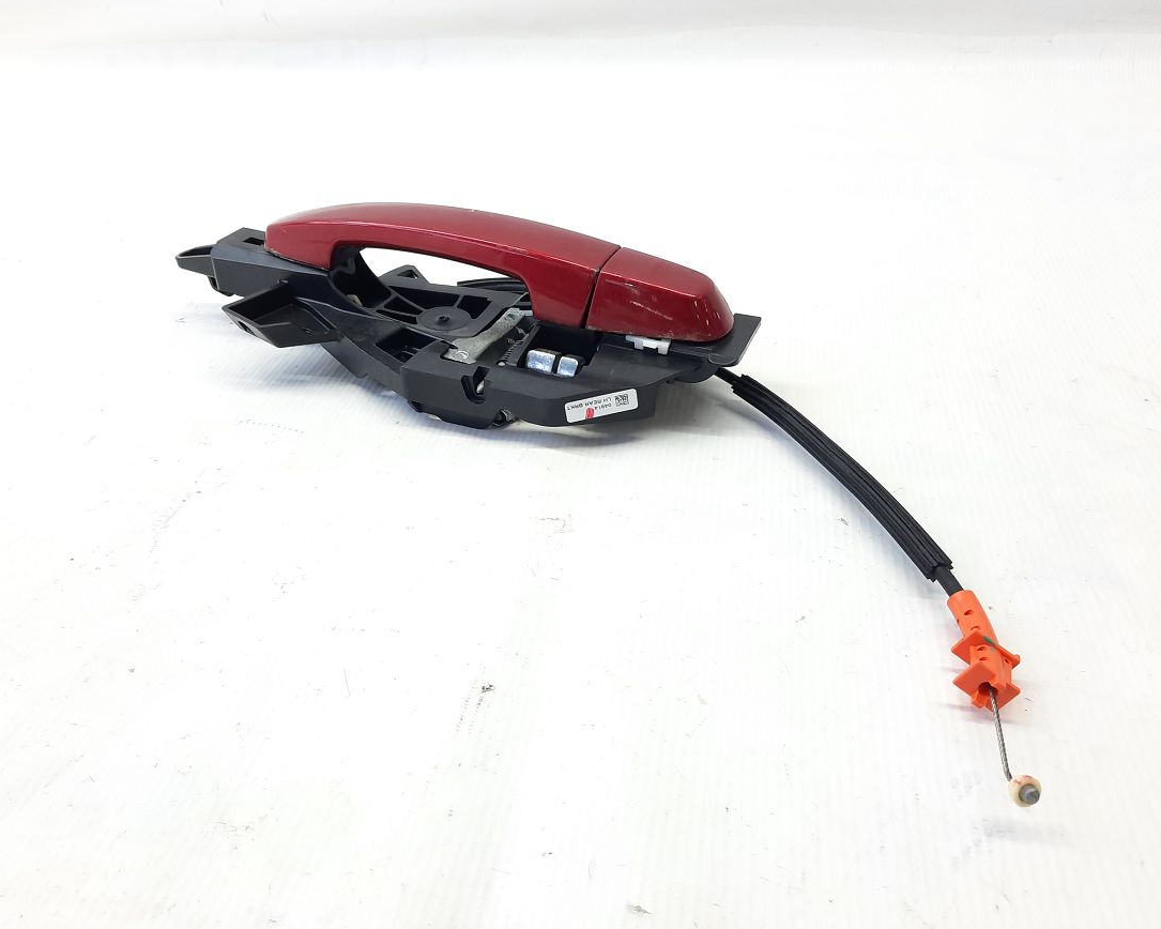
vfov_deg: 53.2
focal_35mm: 27
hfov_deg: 64.0
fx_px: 928
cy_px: 451
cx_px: 529
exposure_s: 1/50
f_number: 2
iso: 100
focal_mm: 4.6
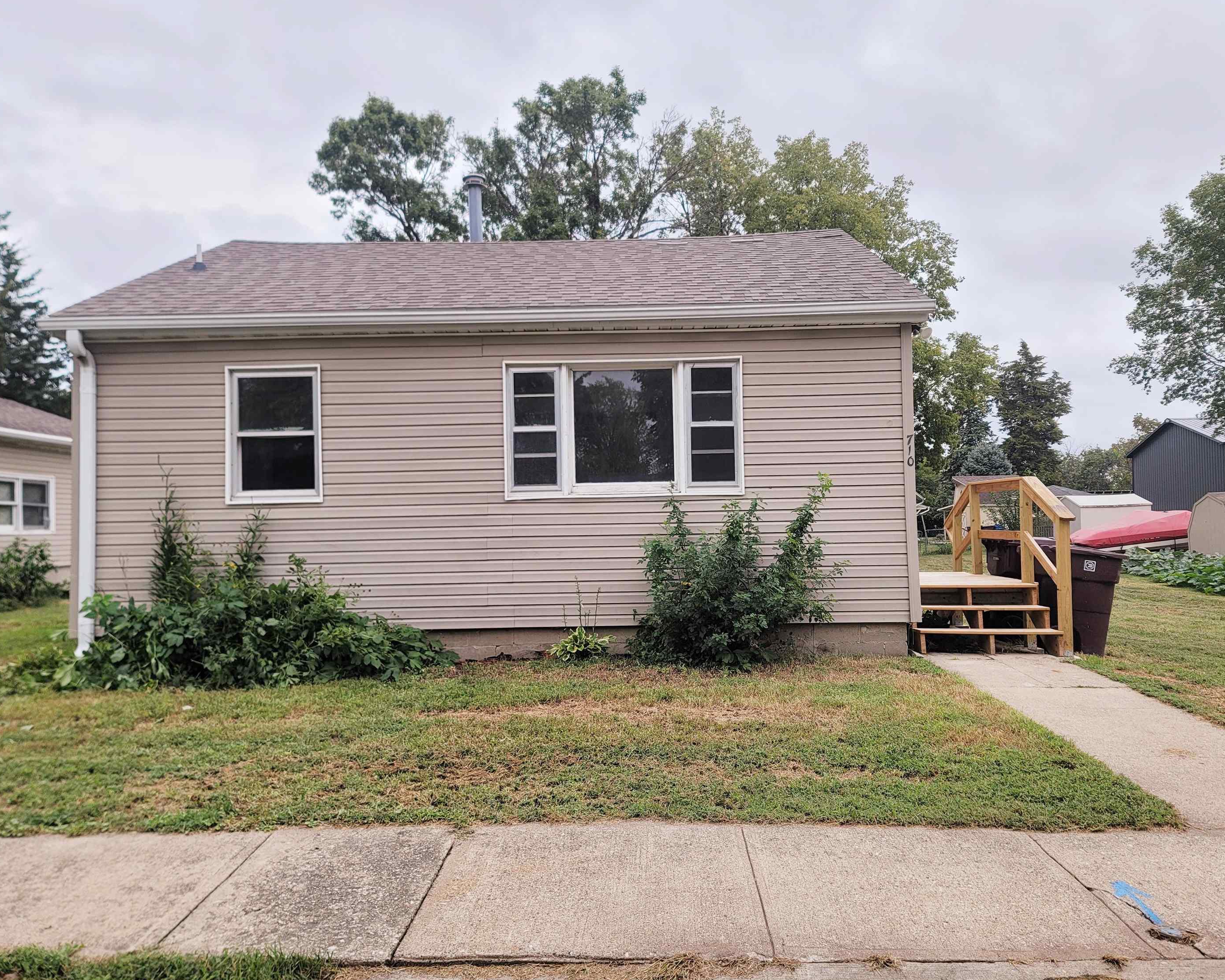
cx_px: 603
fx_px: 979
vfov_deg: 53.2
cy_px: 498
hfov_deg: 64.1
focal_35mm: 27
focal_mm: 7
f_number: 1.8
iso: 20
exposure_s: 1/455
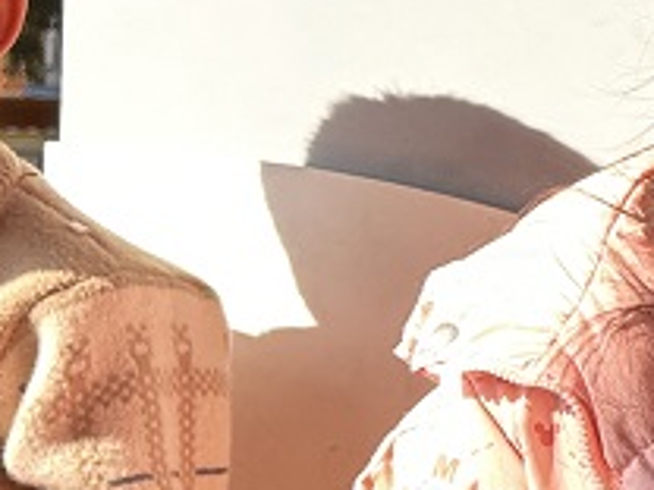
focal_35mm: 125
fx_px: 2362
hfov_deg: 13.7
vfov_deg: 11.8
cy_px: 179
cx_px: 1251
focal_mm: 5.7
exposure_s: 1/274
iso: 50
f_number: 1.5
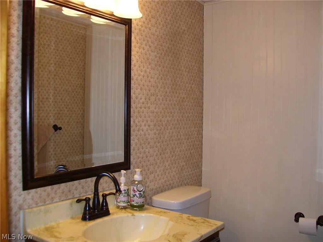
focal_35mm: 36
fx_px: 336
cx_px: 162
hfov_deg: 51.4
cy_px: 121
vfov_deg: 39.7
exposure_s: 1/60
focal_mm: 6
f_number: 2.7
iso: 80
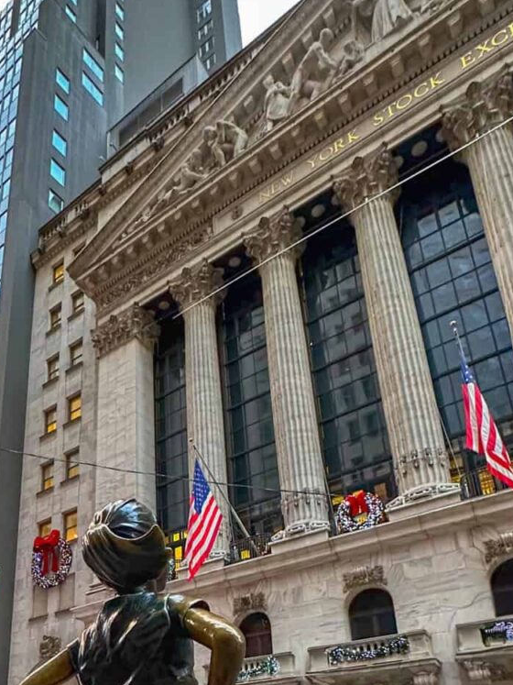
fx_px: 593
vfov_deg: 53.5
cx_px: 128
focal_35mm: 30
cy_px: 600
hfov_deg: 45.2
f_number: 2.2
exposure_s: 1/60
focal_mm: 2.2
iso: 400
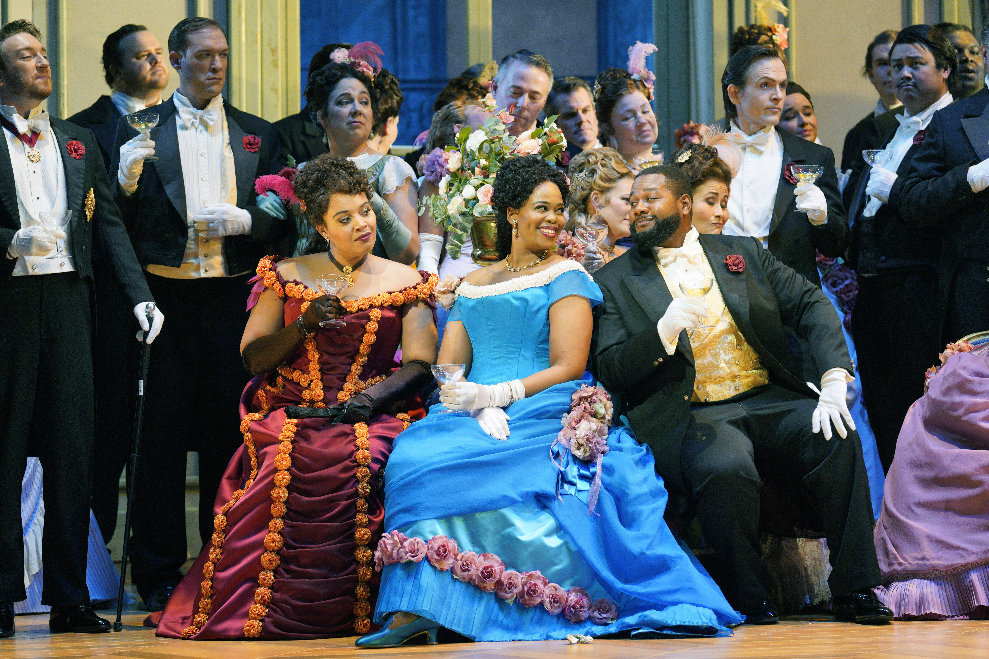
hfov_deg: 12.1
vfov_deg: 8.1
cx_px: 494
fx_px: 4670
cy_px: 330
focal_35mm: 170
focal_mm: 170
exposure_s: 1/400
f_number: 4
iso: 4000
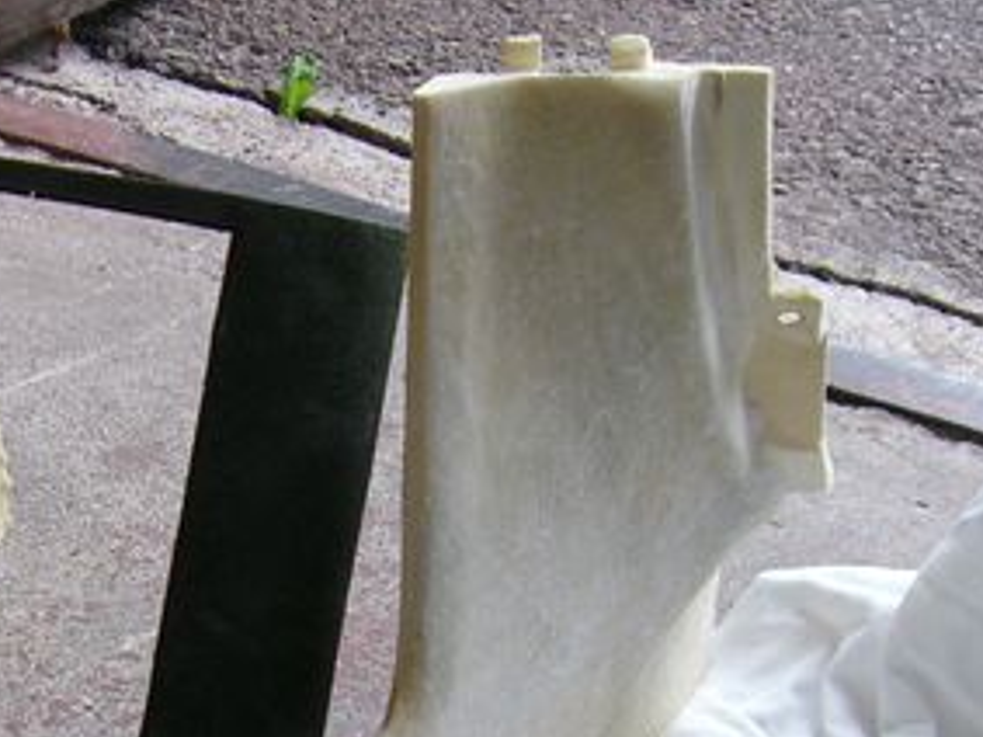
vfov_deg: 16.8
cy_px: 747
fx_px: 2441
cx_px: 222
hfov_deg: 22.5
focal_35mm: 86
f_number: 2.7
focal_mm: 6.2
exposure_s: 1/160
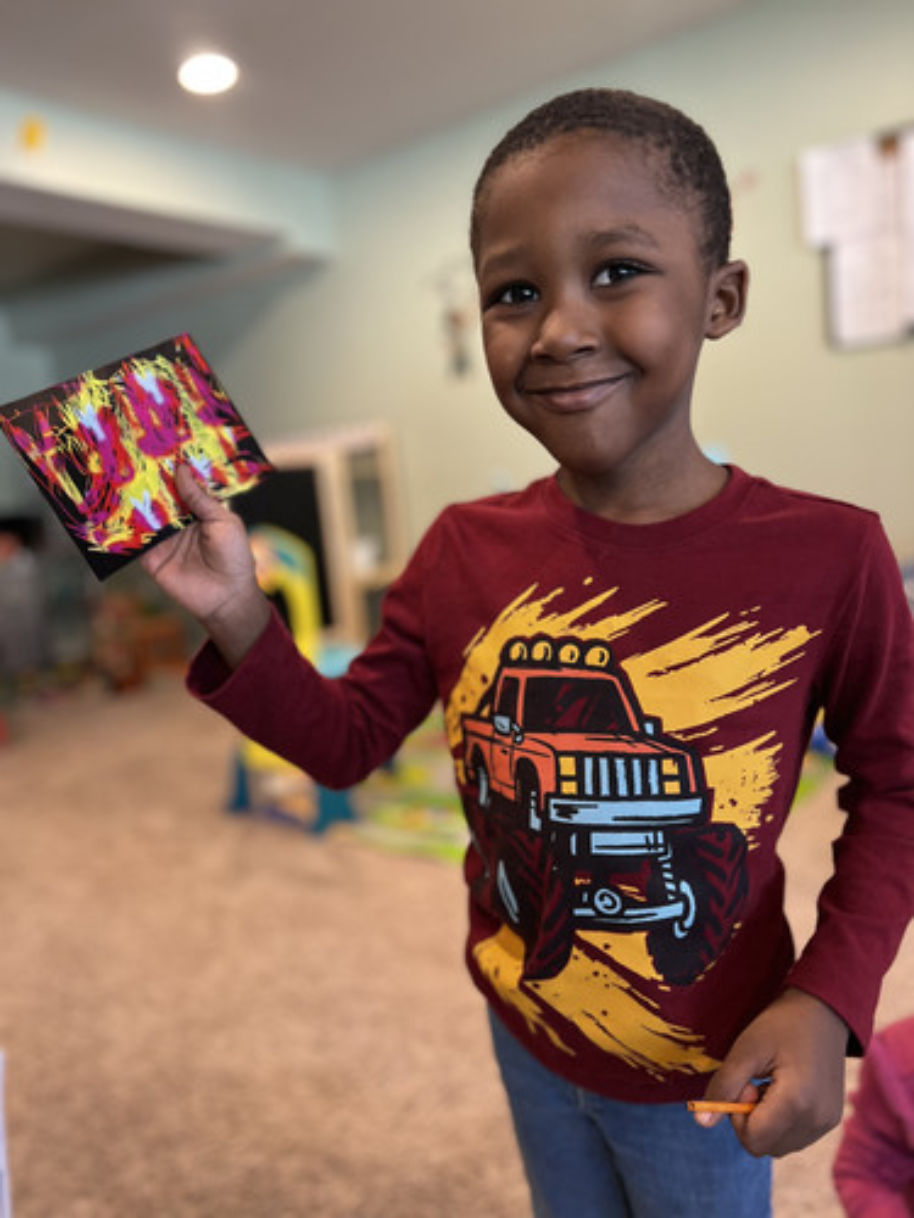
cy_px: 609
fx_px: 915
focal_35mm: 26
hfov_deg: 53.1
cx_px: 457
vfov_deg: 67.3
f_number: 1.5
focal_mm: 5.7
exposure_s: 1/60
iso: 200
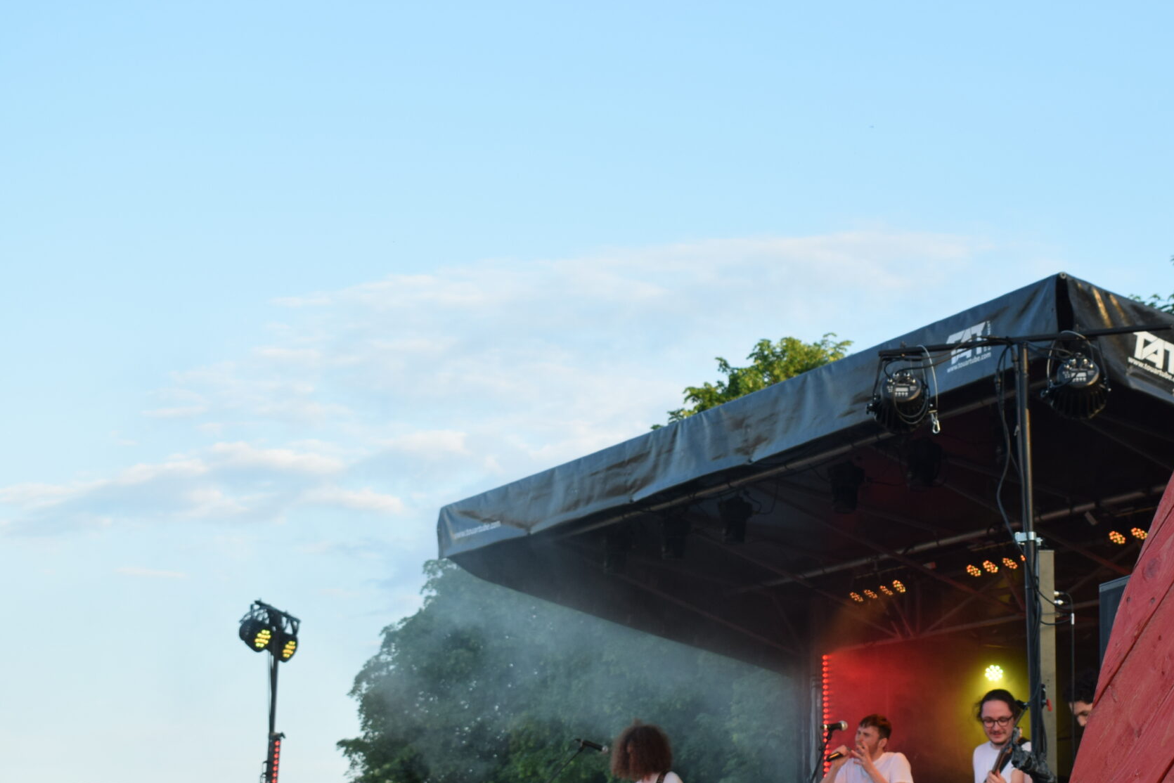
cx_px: 820
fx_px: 2250
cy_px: 599
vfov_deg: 19.6
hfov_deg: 29.0
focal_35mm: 69
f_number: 8
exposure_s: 1/250
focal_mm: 30
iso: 400
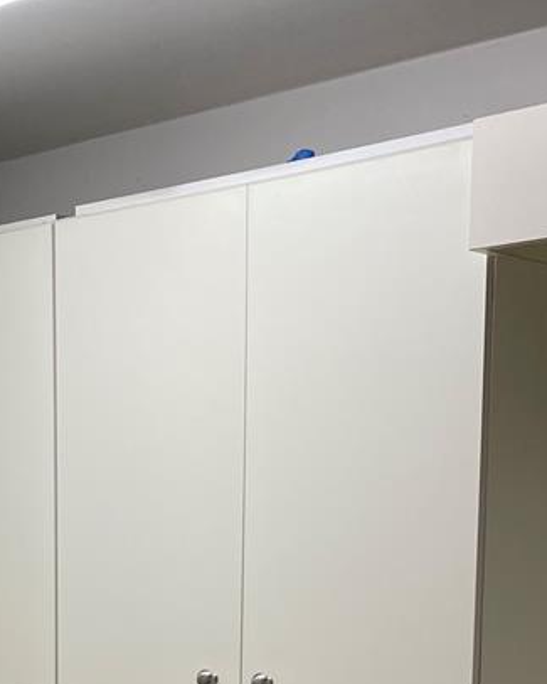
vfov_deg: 23.9
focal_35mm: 75
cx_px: 45
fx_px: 1517
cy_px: 736
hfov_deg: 20.0
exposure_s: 1/120
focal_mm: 5.1
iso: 50
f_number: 1.6
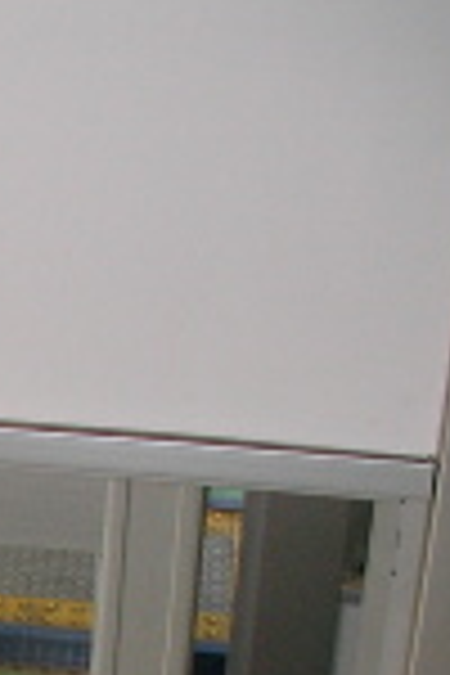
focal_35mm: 132
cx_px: -459
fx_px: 2475
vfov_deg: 15.0
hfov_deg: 9.7
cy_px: 821
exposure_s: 1/40
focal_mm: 6.3
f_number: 3.5
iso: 100
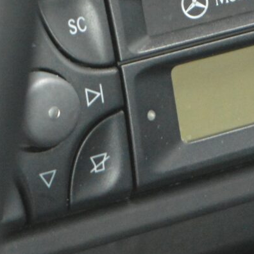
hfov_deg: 4.4
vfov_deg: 4.4
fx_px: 3287
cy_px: -103
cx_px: 325
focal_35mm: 396
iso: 2500
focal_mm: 48
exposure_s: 1/30
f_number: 5.3
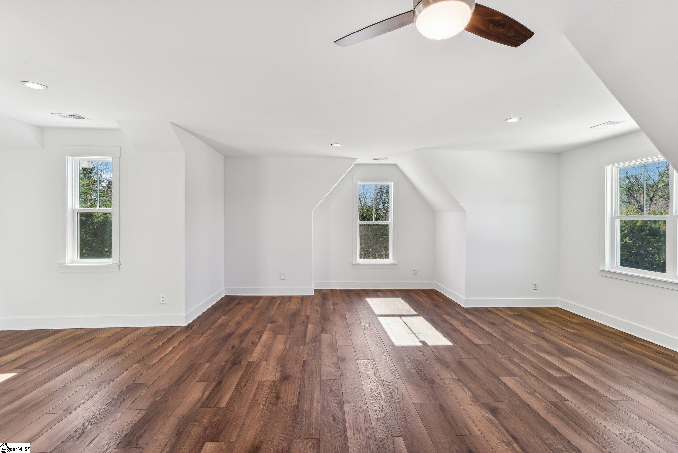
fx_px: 339
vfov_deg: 67.4
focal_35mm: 18
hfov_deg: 90.0
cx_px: 339
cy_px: 226
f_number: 11
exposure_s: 1/25
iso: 100
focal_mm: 18
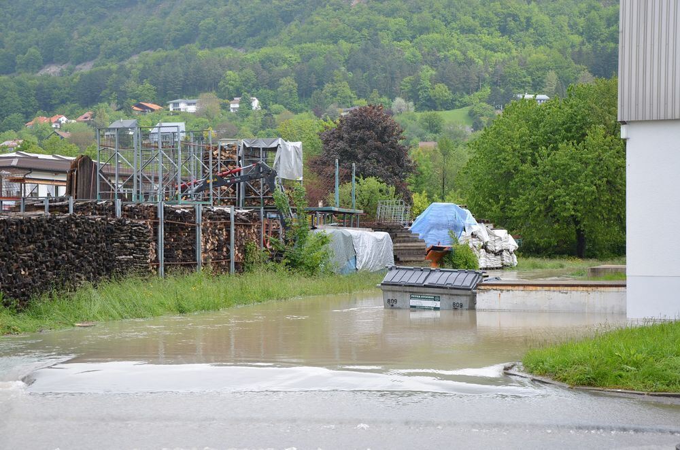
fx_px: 1357
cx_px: 340
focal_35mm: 72
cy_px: 225
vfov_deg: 18.8
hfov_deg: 28.1
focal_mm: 48
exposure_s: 1/125
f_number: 5.6
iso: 100
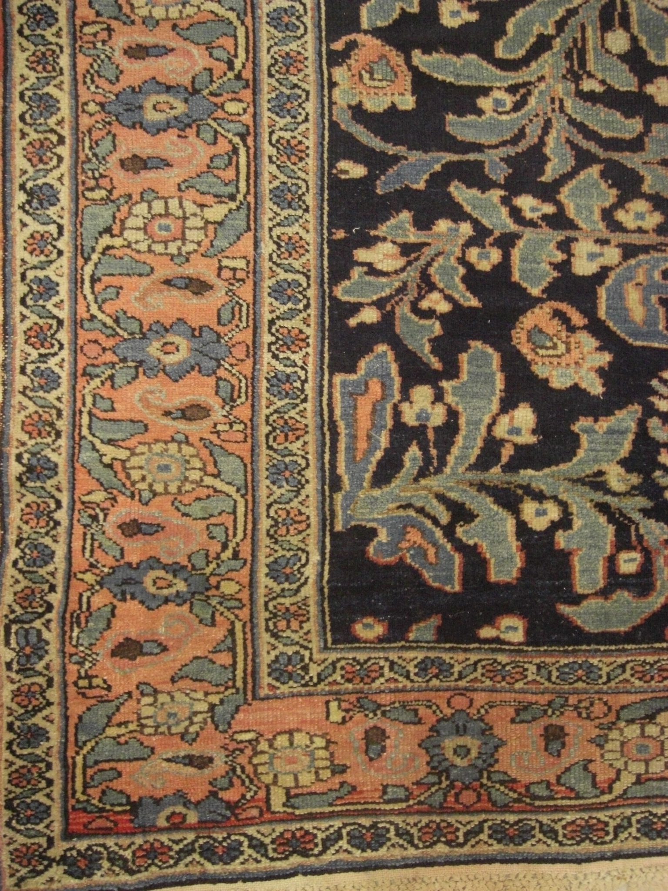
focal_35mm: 38
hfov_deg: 37.7
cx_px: 334
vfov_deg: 49.0
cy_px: 446
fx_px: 978
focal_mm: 7.9
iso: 800
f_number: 2.8
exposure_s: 1/50
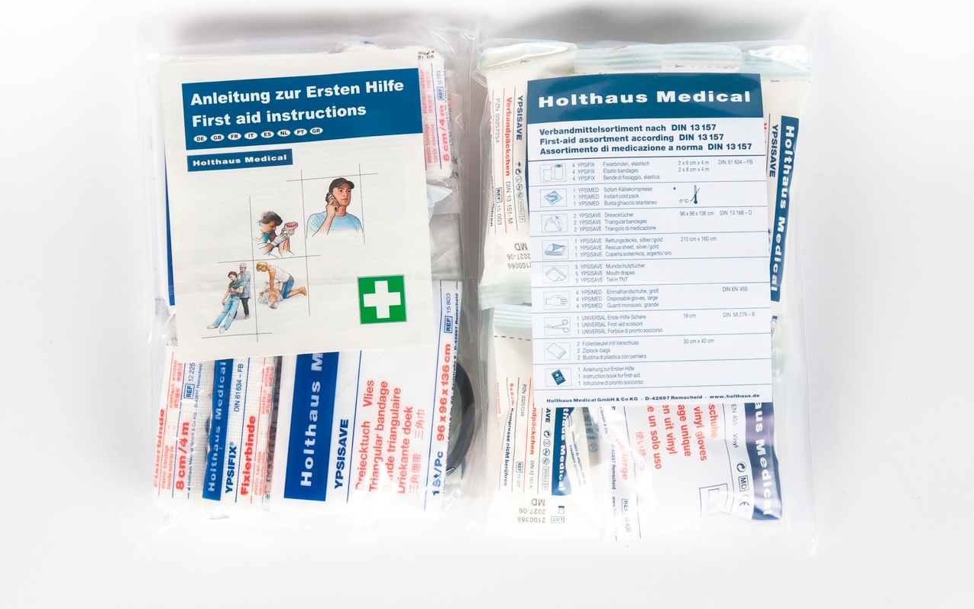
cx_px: 488
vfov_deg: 27.1
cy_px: 287
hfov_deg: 42.2
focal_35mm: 48
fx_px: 1261
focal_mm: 31
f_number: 8
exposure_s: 1/125
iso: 100
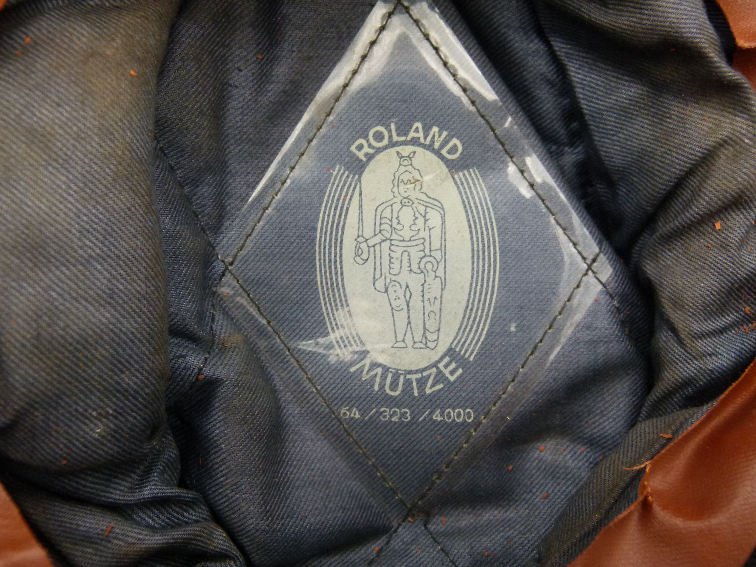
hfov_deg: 55.4
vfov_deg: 42.9
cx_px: 378
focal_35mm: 33
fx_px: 721
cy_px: 284
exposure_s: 1/60
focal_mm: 5.9
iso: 250
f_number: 3
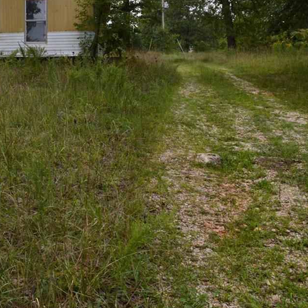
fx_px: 584
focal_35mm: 58
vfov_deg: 28.9
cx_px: 25
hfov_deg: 28.3
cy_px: 61
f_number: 10
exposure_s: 1/200
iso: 400
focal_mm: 18
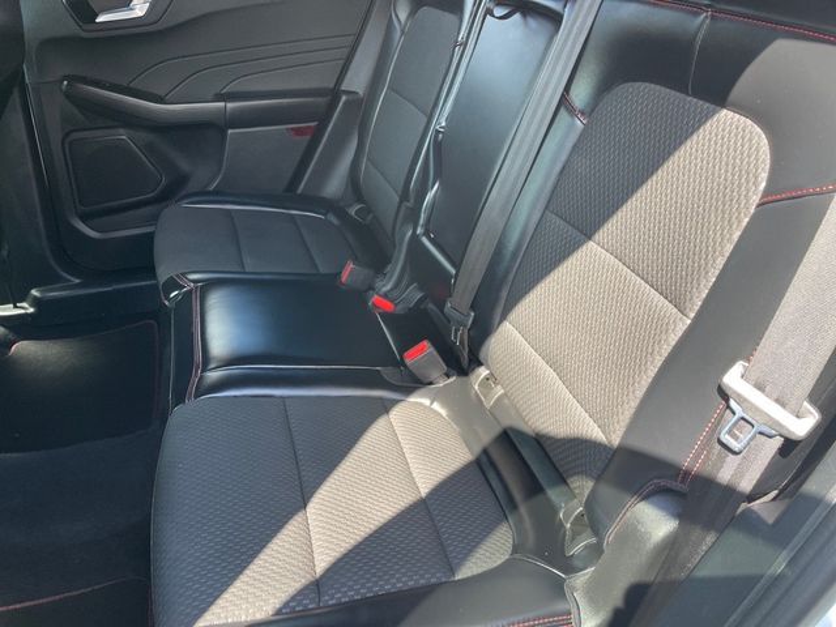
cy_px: 314
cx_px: 418
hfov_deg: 67.3
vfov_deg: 53.1
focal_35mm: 26
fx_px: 628
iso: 40
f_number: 1.6
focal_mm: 4.2
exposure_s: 1/121
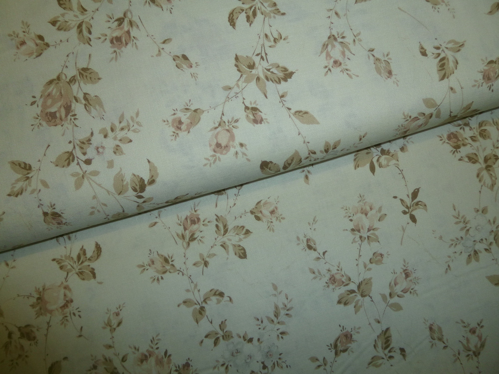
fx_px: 360
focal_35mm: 25
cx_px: 250
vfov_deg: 54.9
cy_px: 187
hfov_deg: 69.4
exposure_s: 1/60
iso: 100
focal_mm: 4.5
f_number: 3.1
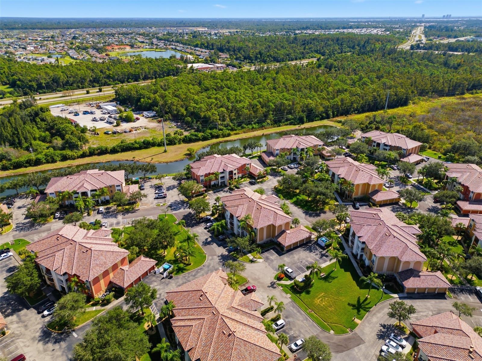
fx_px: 334
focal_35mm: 24
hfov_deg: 71.6
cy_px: 180
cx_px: 241
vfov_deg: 56.8
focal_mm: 6.7
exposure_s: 1/60
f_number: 1.7
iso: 100
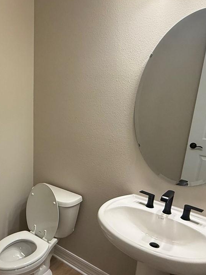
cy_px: 163
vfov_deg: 58.0
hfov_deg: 43.5
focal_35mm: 31
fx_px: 246
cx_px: 44
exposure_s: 1/120
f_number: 2.2
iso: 250
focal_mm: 2.22
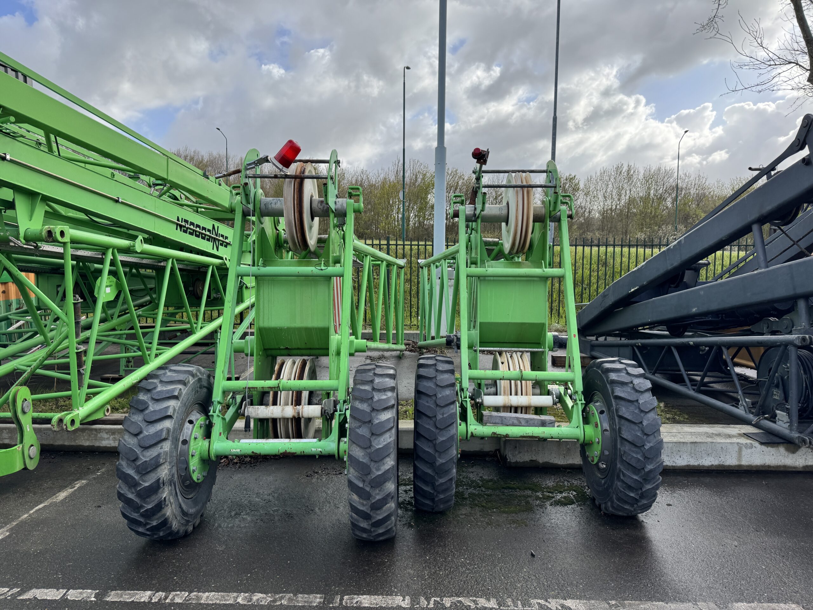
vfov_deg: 56.8
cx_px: 406
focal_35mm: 24
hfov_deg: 71.6
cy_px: 305
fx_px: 564
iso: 80
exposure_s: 1/1678
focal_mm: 6.76
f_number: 1.78
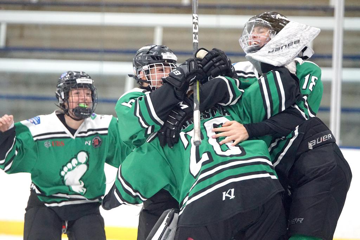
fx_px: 2400
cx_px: 180
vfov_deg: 5.7
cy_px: 120
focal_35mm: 240
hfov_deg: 8.6
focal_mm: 160
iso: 4000
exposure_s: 1/800
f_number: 2.8
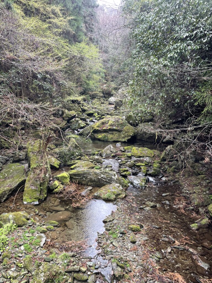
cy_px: 142
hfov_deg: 53.1
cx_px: 106
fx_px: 212
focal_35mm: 26
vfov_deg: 67.3
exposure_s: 1/121
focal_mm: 4.2
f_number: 1.6
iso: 50
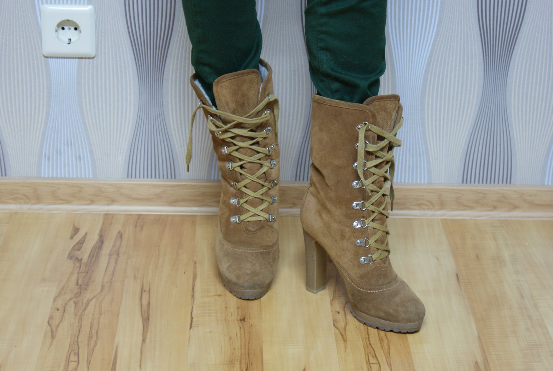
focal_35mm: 90
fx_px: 1384
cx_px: 276
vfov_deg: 15.2
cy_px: 186
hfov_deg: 22.6
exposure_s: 1/8
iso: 400
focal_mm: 60
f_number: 5.6
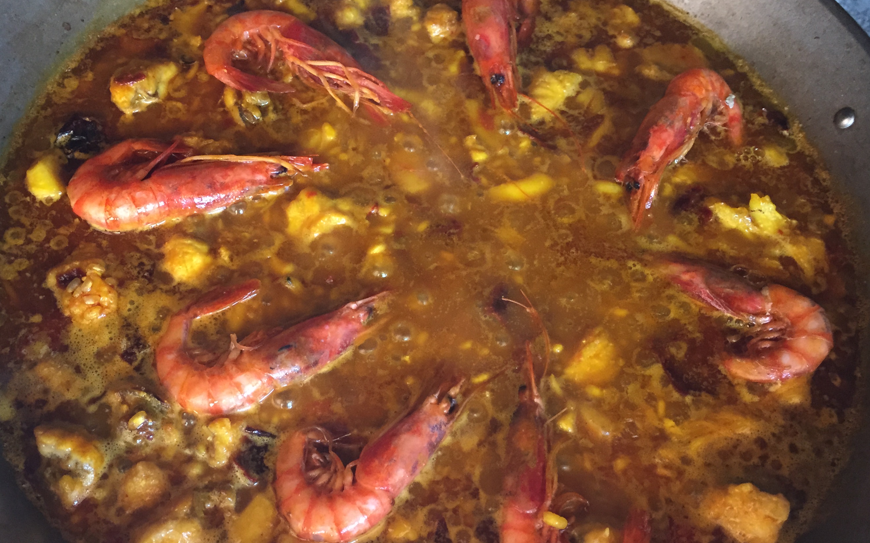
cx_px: 390
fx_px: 901
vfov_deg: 33.5
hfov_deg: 51.5
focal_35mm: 38
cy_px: 312
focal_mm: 4.15
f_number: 2.2
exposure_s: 1/24
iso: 250
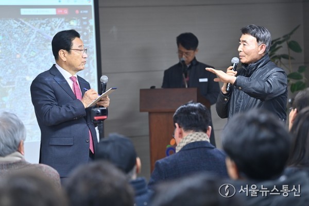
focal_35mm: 140
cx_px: 154
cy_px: 103
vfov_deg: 9.8
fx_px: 1202
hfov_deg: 14.7
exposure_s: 1/100
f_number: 4
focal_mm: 140
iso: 1250
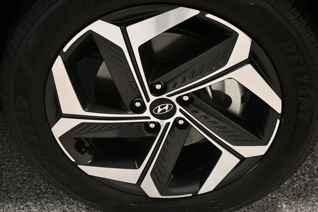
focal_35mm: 60
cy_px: 106
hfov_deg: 33.4
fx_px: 530
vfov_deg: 22.6
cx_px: 159
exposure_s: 1/80
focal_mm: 40
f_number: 4.5
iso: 3200
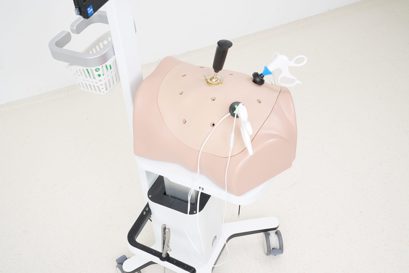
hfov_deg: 45.4
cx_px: 204
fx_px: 488
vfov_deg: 31.2
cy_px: 136
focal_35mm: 43
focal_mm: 43
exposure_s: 1/100
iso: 1250
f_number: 9
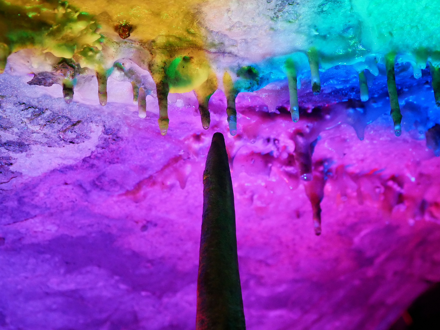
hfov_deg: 12.3
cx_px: 220
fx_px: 2035
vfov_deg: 9.3
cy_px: 165
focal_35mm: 160
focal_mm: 80
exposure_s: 1/400
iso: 3200
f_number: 5
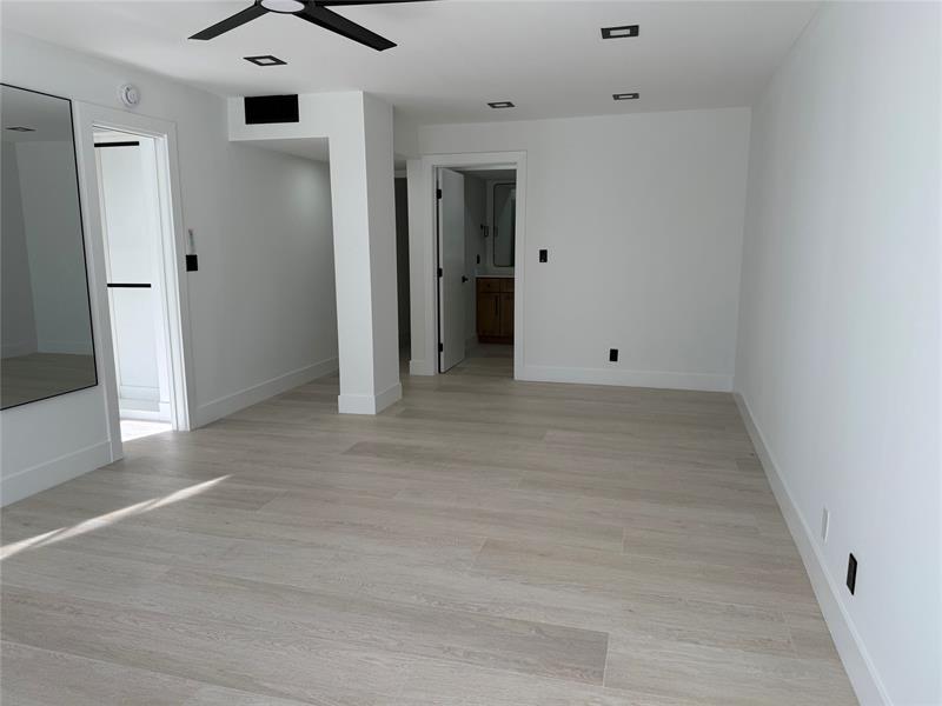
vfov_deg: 56.8
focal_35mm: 24
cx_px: 471
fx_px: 653
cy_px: 353
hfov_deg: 71.6
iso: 100
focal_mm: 6.76
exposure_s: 1/660
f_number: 1.78
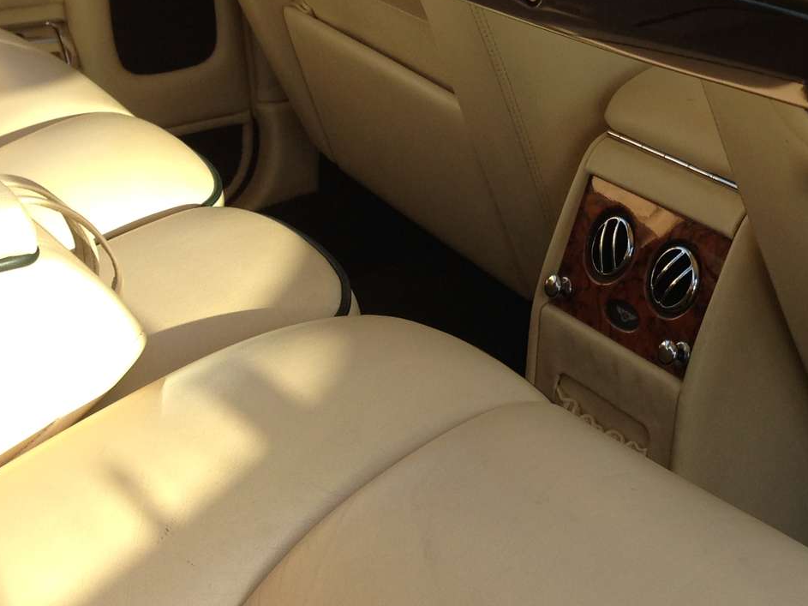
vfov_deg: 20.9
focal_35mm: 70
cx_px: 659
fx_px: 1634
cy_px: 179
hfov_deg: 27.2
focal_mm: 4.12
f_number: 2.4
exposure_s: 1/328
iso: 50
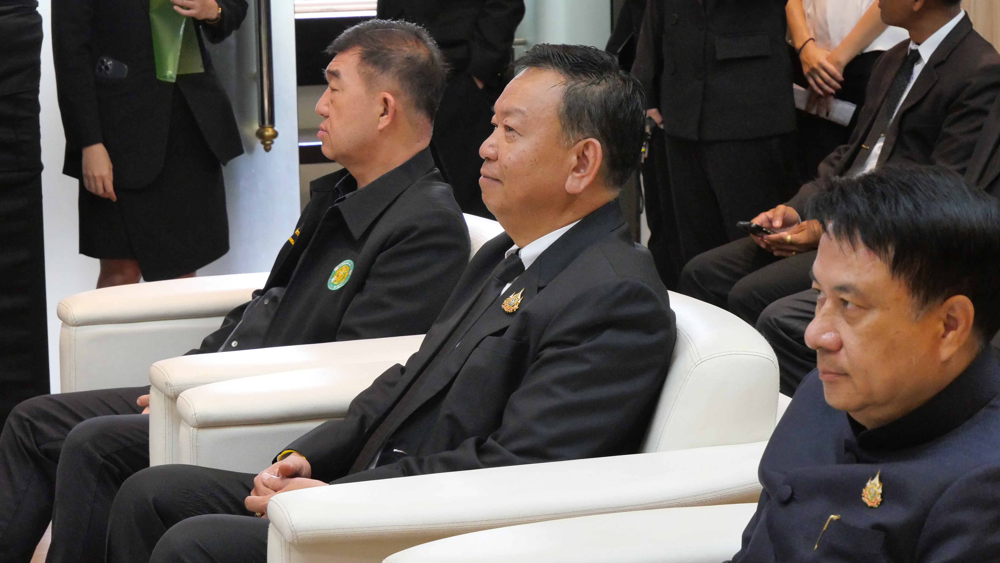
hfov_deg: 22.7
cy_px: 250
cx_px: 499
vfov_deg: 12.9
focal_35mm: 94
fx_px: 2492
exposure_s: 1/60
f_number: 5.6
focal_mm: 43
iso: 3200
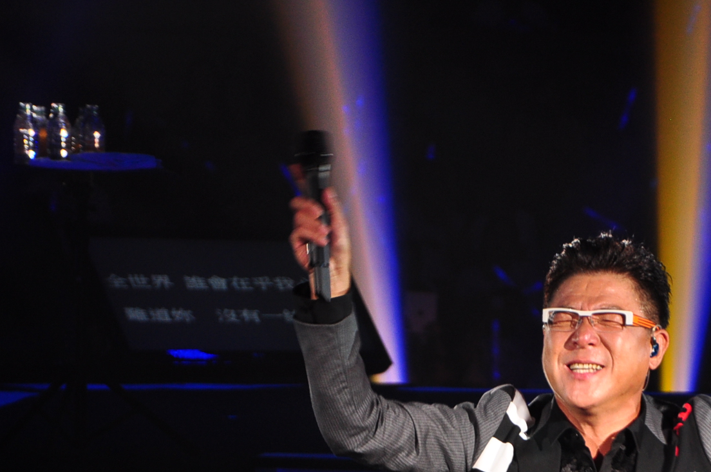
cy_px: 448
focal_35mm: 306
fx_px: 6035
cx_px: 542
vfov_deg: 4.5
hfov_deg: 6.7
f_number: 5.6
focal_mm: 105
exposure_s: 1/80
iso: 400
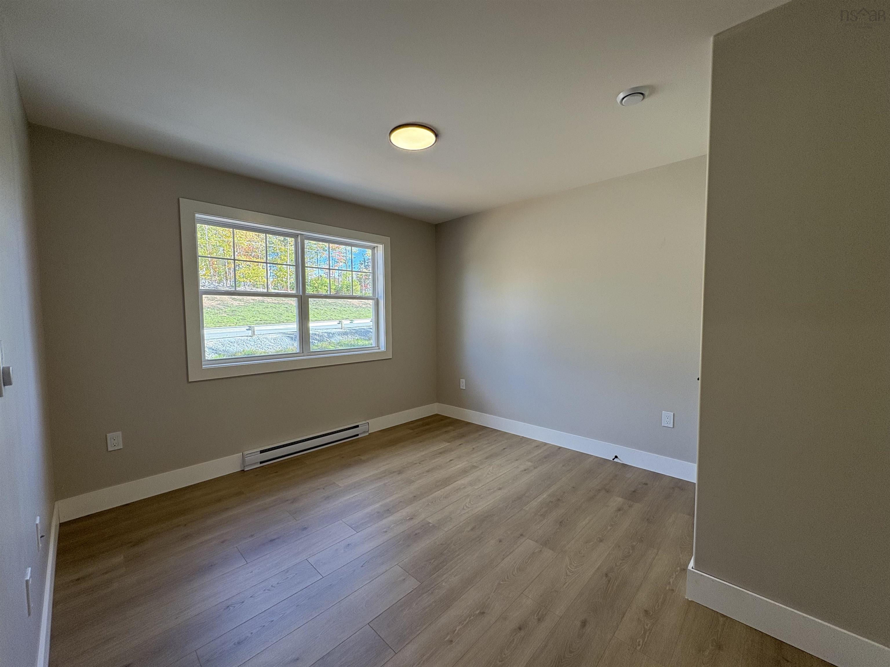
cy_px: 334
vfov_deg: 85.7
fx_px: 360
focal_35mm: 14
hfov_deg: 102.1
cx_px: 445
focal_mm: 2.22
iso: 64
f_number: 2.2
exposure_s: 1/121
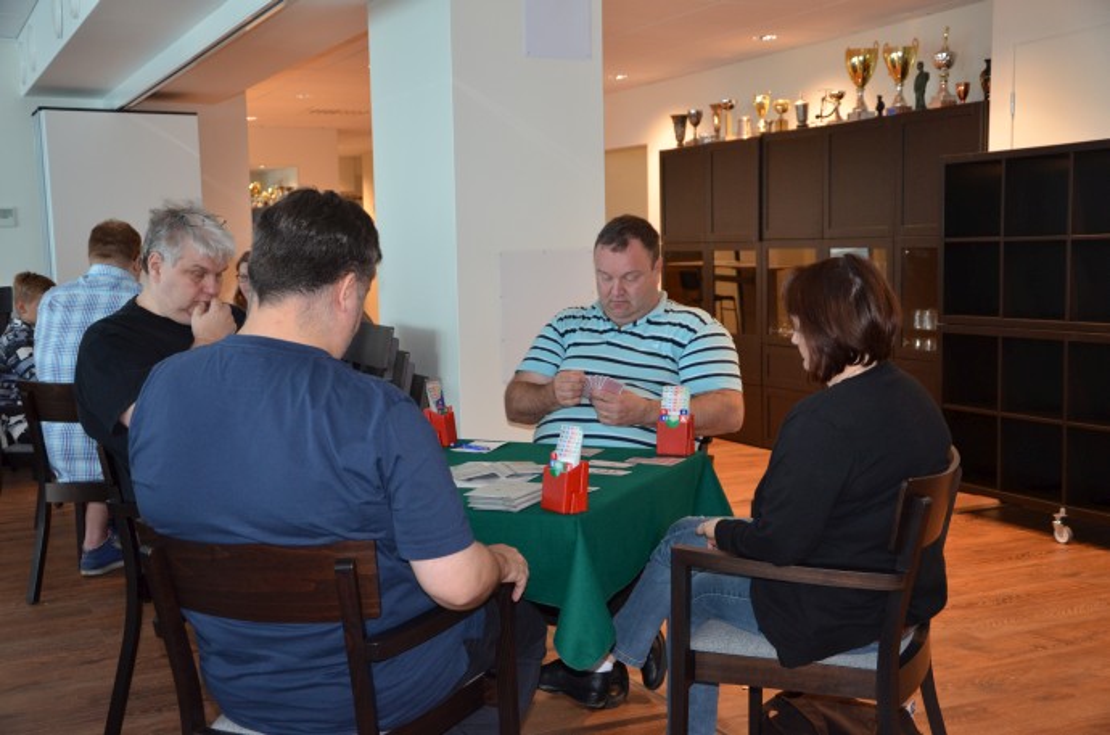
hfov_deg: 46.5
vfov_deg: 31.8
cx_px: 555
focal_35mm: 42
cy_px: 368
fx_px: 1292
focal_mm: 28
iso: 800
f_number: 4
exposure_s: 1/60
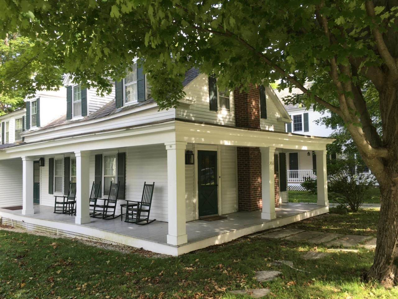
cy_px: 150
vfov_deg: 48.2
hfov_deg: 61.7
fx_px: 333
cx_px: 199
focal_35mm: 29
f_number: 2.2
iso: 25
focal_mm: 4.15
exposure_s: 1/120
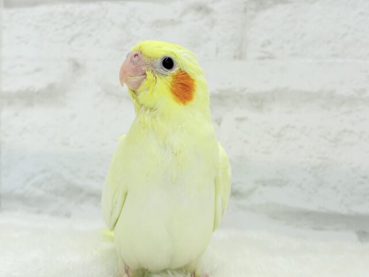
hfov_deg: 36.8
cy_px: 138
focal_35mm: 52
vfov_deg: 28.0
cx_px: 184
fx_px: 554
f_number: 1.6
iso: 50
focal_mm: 5.96
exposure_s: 1/100
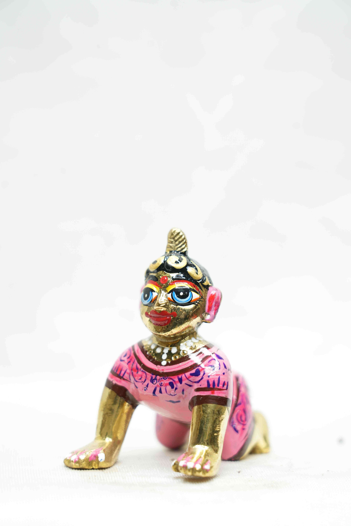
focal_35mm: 101
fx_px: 1477
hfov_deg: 13.6
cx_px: 176
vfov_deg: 20.2
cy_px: 263
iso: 500
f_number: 5.6
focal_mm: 101
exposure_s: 1/60
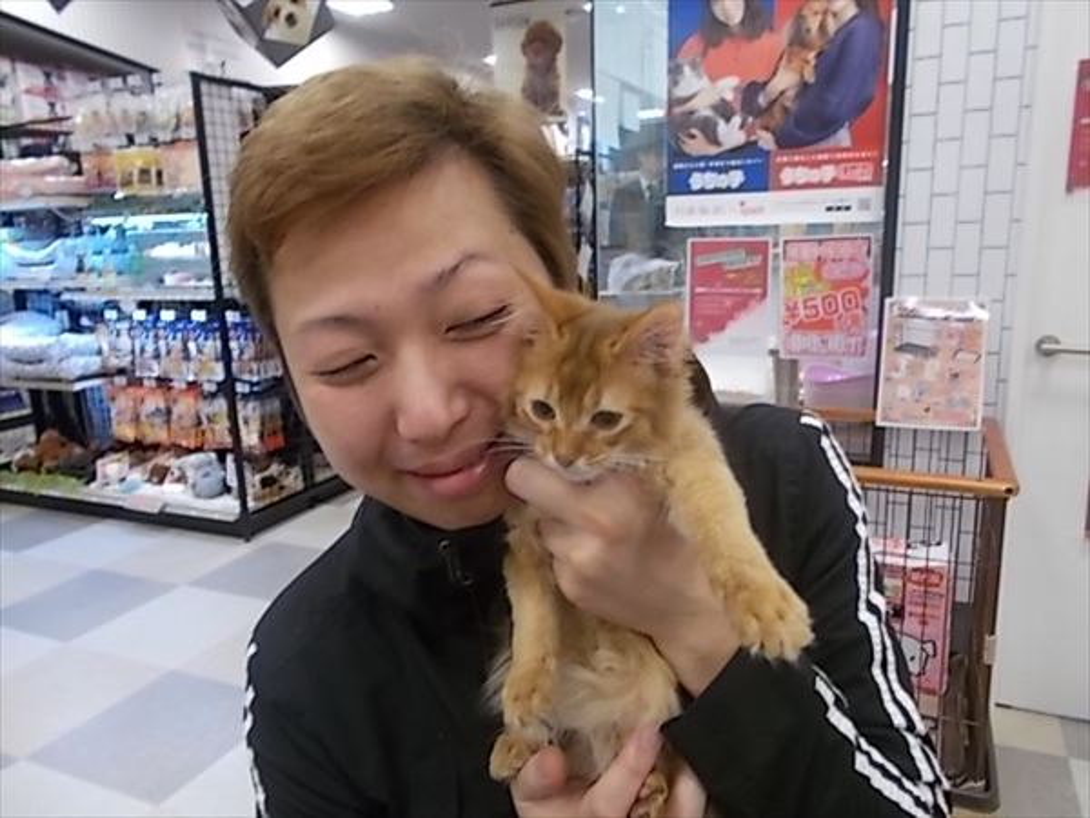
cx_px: 545
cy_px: 409
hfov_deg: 67.3
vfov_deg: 53.1
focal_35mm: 26
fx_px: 819
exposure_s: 1/25
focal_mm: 4.6
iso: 140
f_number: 3.2
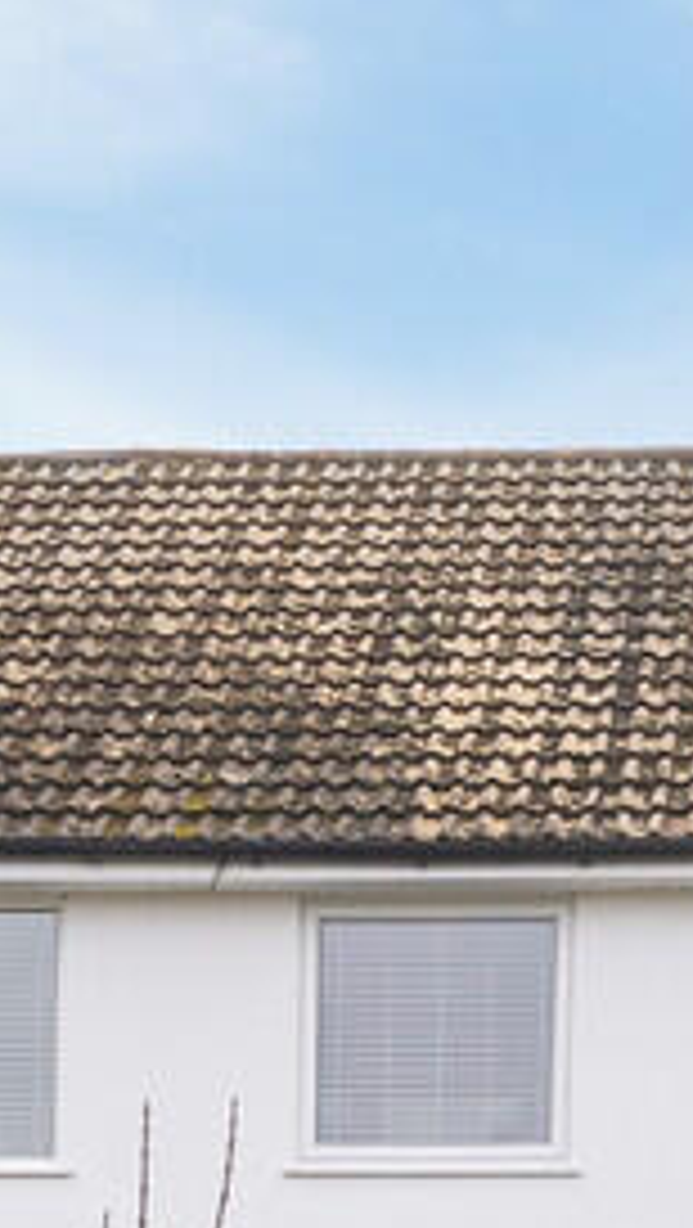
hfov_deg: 11.0
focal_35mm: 110
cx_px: 572
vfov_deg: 18.8
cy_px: 1277
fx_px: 3586
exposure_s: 1/1250
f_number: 7.1
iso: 1250
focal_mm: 28
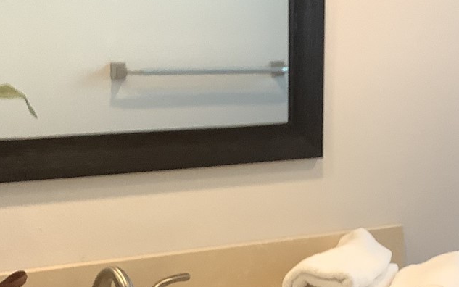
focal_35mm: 83
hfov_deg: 24.9
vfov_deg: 15.0
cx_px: 251
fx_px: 1039
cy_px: 383
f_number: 2.4
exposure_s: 1/60
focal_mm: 3.3
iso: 100
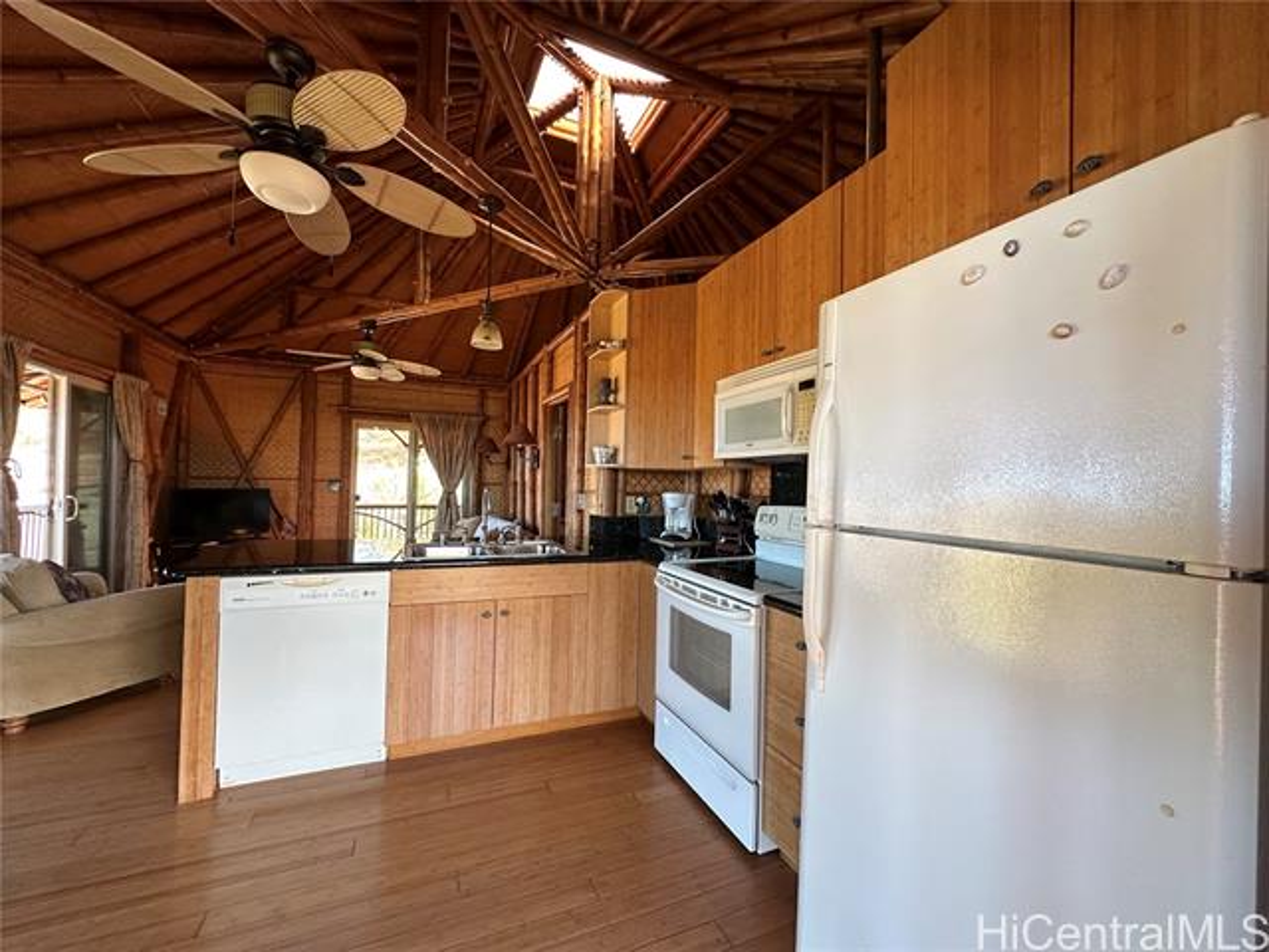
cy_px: 476
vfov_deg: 85.7
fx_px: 513
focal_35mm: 14
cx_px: 634
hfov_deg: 102.1
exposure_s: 1/99
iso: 125
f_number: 2.2
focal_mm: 2.22
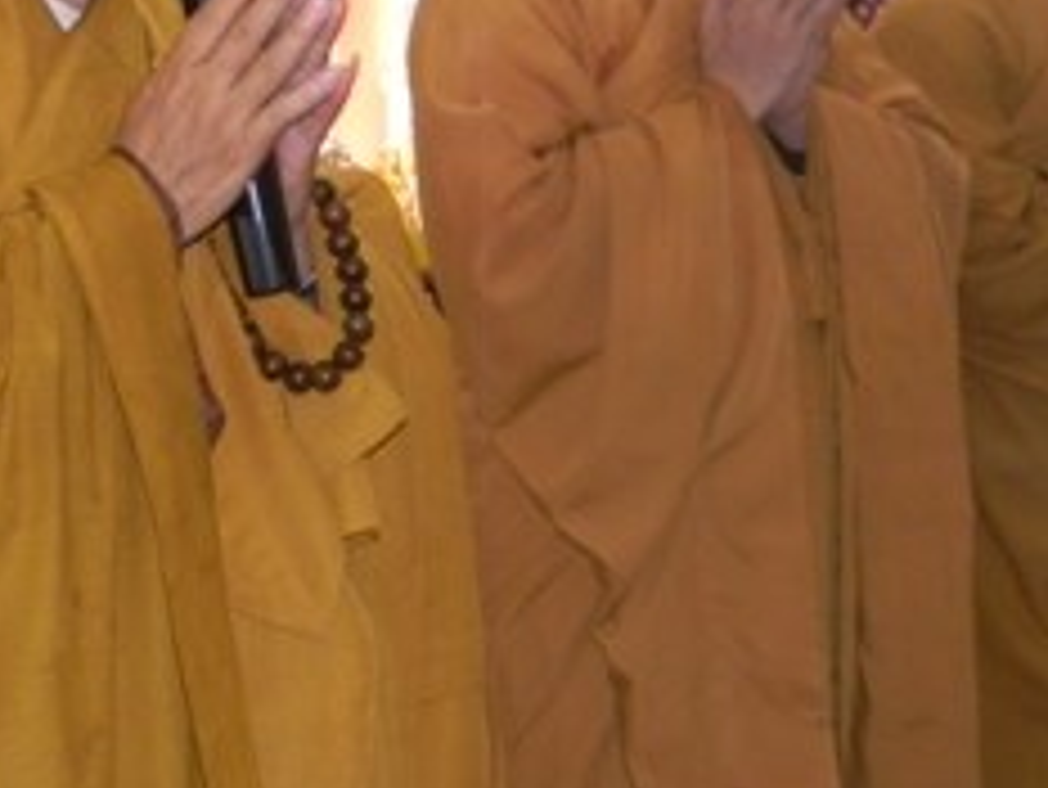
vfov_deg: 19.1
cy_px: 320
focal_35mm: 77
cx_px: 13
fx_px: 2332
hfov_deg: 24.3
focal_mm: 5
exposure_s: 1/26
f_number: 3.5
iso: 200
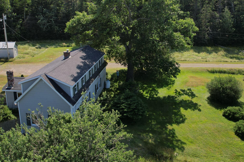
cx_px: 141
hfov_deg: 54.2
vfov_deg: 37.3
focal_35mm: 35
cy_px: 50
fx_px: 237
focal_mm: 8.38
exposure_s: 1/2000
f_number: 2.8
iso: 100
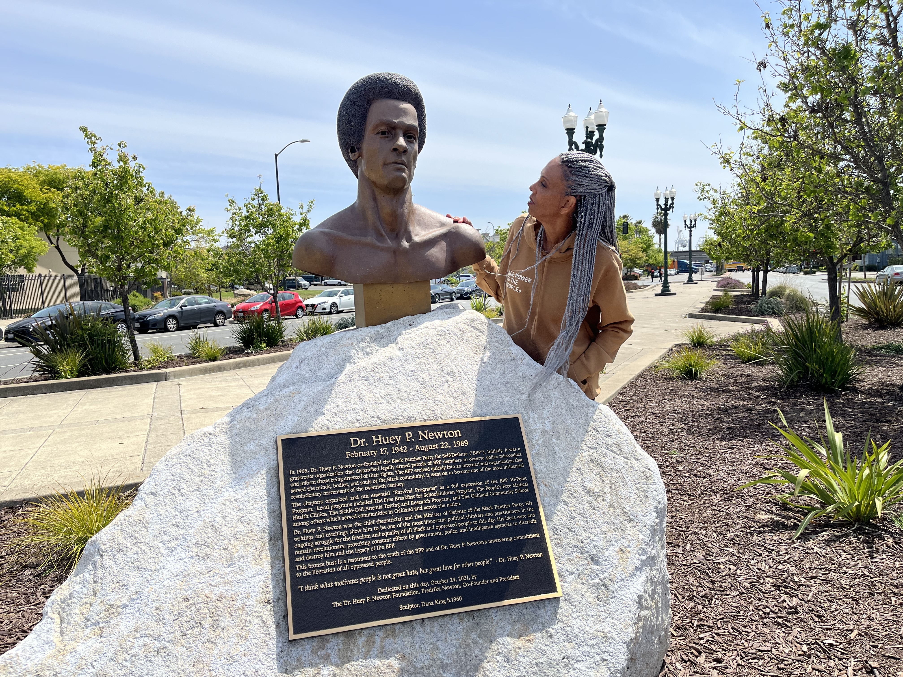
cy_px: 338
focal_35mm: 26
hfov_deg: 67.3
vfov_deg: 53.1
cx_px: 452
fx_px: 678
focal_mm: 5.1
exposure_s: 1/4016
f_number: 1.6
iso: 50
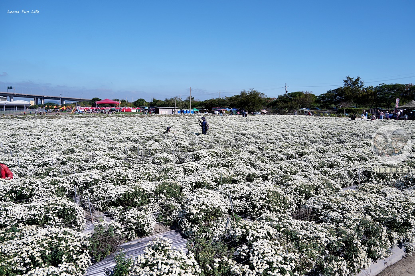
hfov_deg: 65.5
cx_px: 208
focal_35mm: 28
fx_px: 323
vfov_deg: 46.4
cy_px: 138
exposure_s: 1/1250
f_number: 5.6
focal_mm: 28
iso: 100
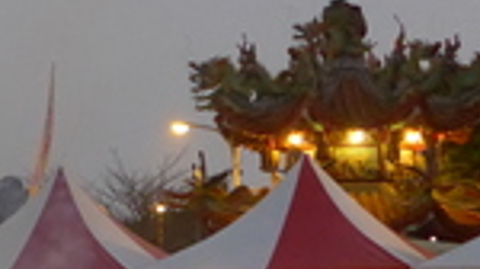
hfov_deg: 14.8
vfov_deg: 8.9
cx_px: -240
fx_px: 1716
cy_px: 61
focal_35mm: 135
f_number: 2
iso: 800
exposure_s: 1/60
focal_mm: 6
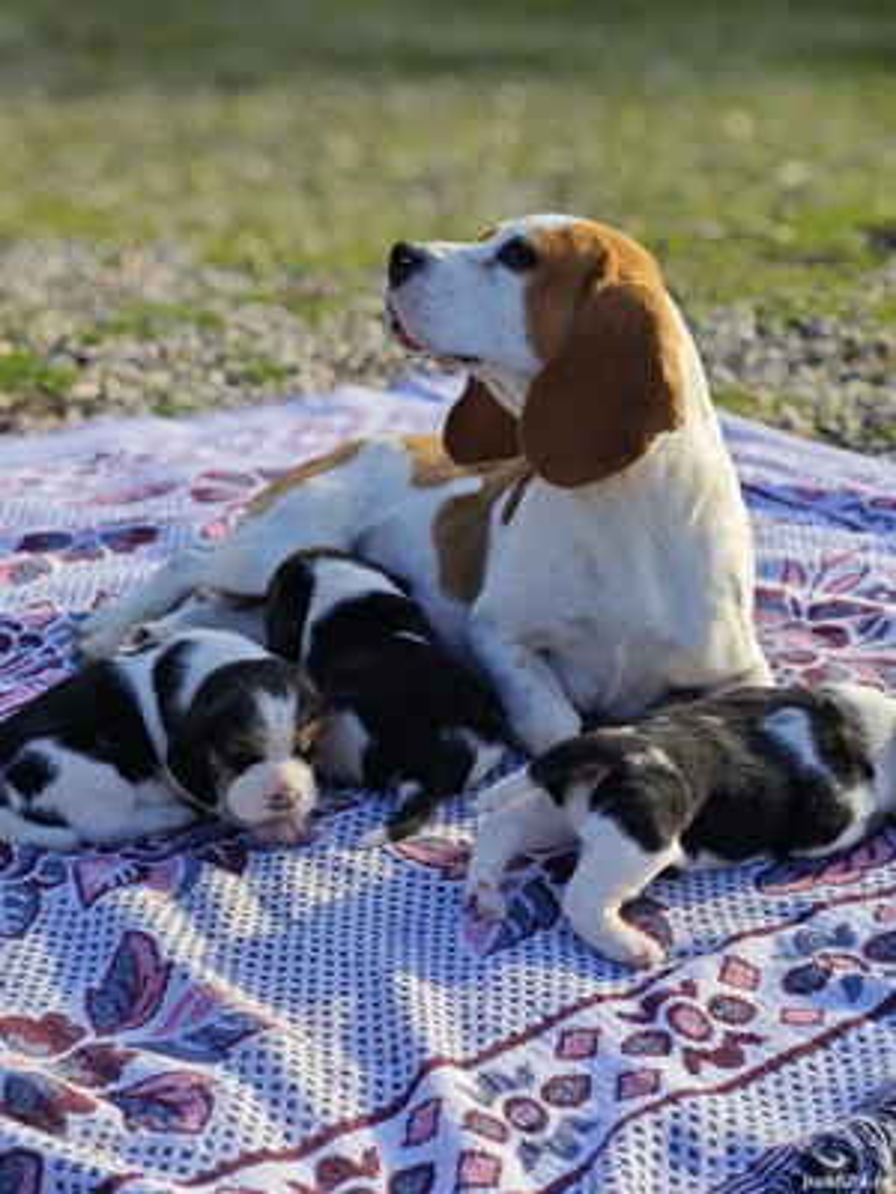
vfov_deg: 32.2
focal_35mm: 60
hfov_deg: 24.4
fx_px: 2071
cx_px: 448
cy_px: 597
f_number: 2
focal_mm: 9
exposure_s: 1/310
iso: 50
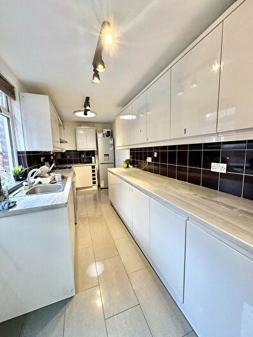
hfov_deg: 85.7
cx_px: 126
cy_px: 168
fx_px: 136
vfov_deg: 102.1
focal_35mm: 14
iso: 320
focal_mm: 2.22
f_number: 2.2
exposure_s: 1/50
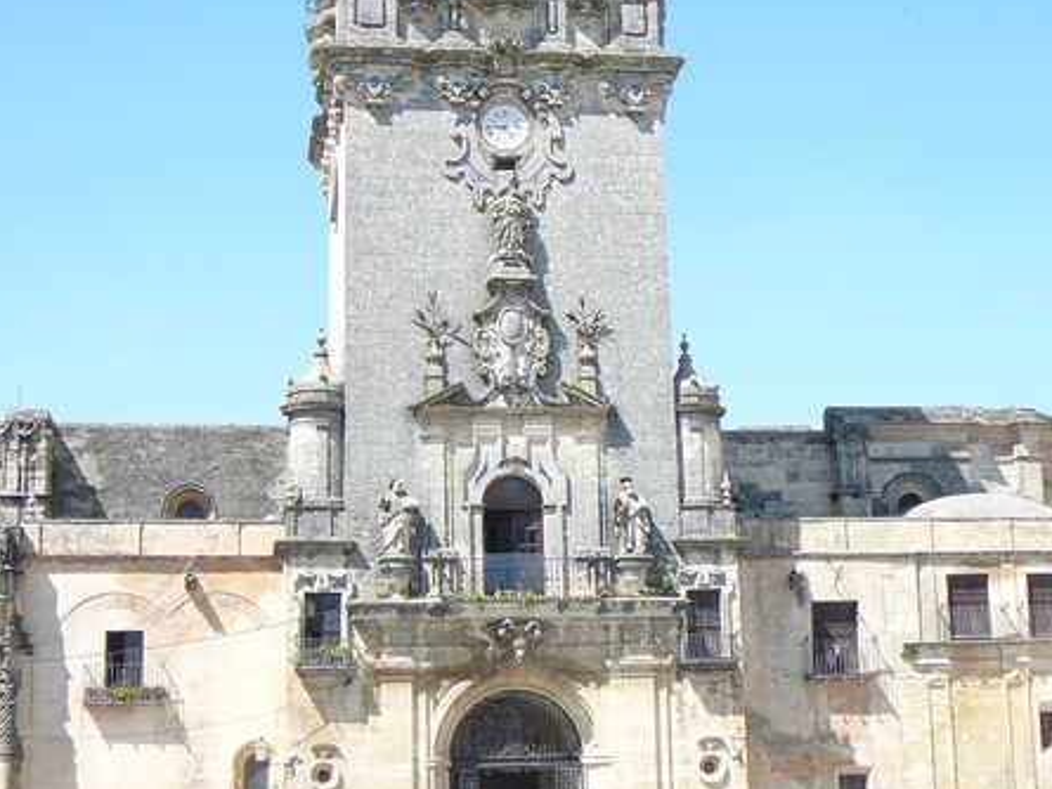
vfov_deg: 22.2
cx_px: 527
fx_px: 2006
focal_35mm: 66
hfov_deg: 29.4
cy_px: 319
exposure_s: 1/640
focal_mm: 7.3
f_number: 3.4
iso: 80
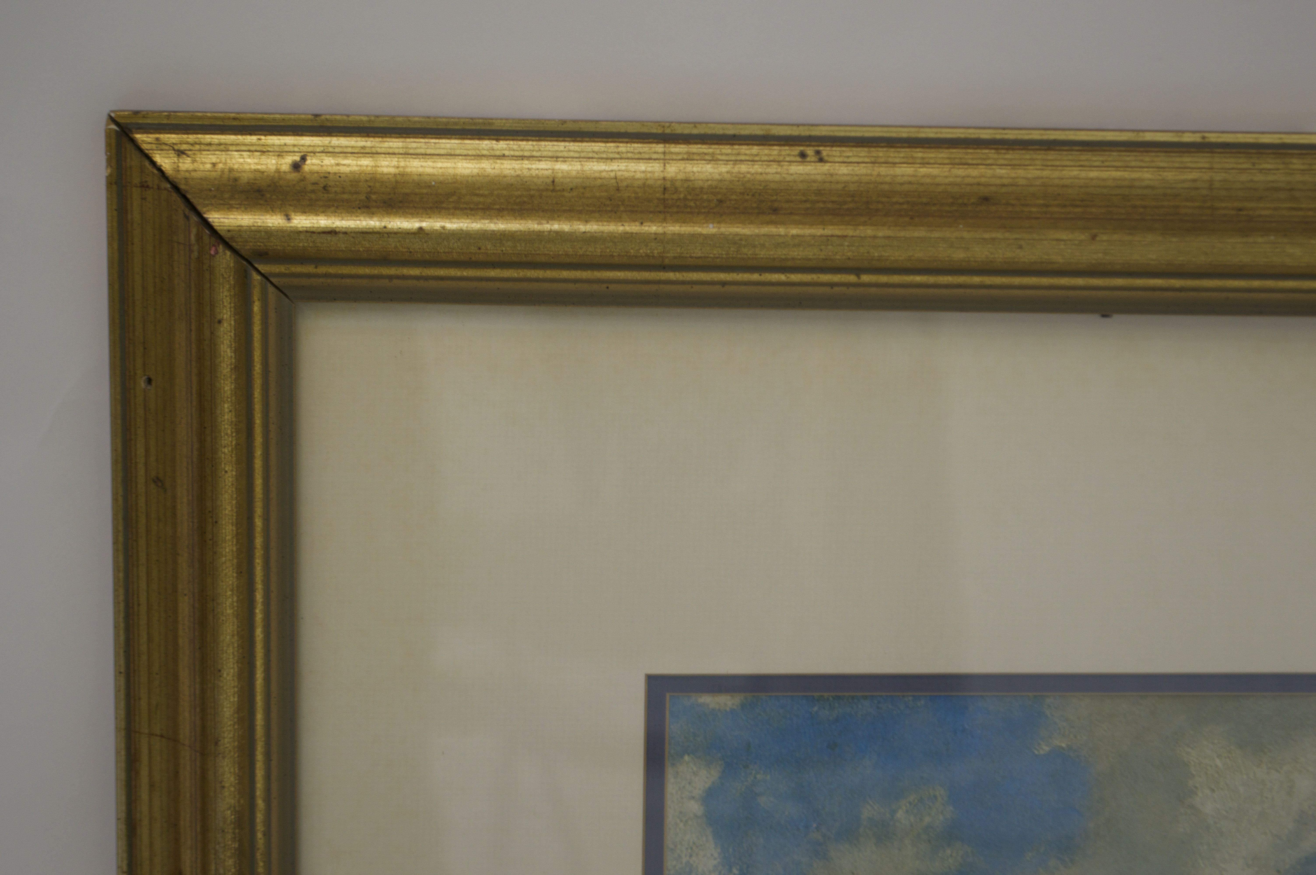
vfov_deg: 16.5
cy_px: 438
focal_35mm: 82
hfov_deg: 24.6
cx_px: 658
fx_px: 3013
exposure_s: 1/15
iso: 450
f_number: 5.6
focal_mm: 55
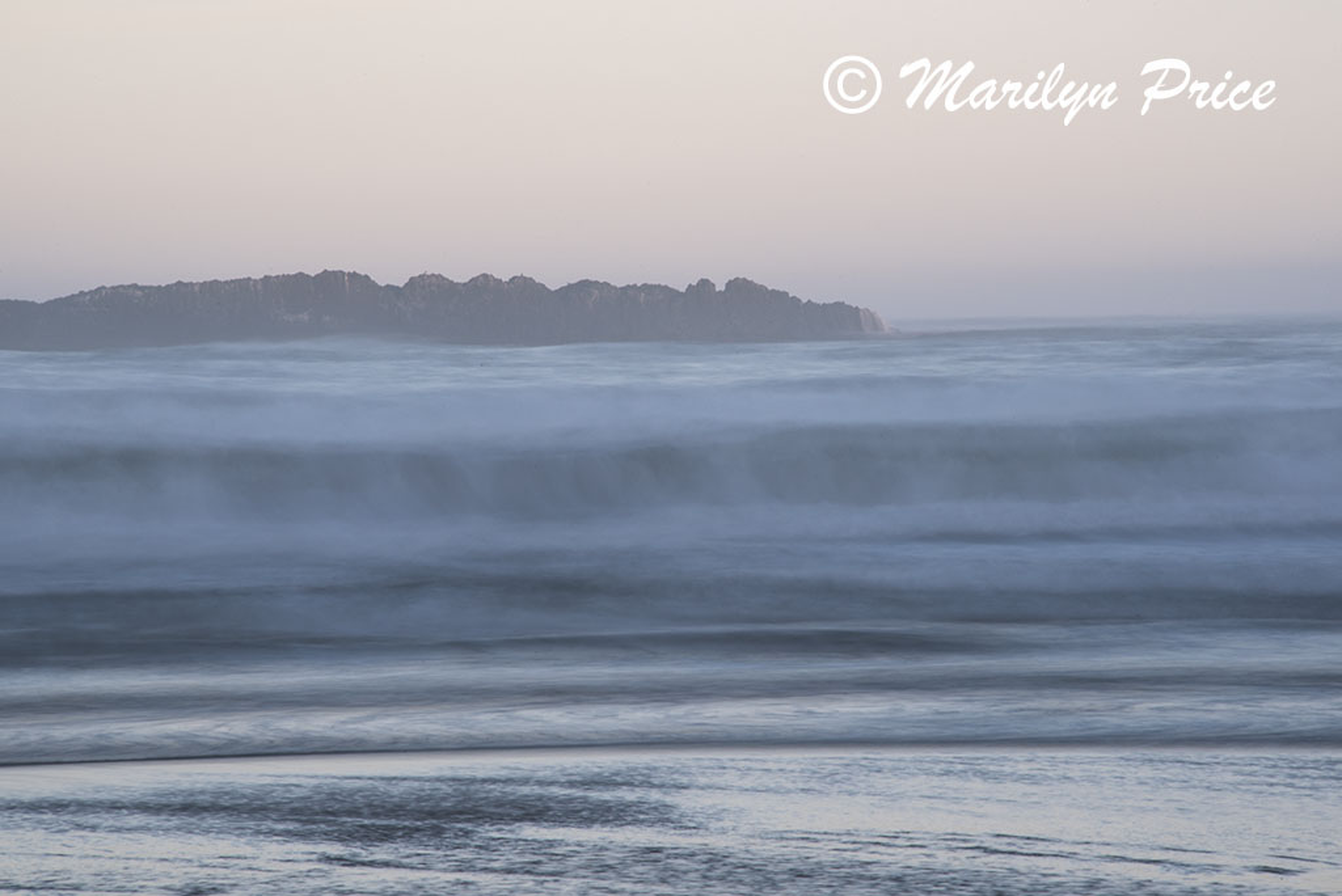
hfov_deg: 6.9
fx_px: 11189
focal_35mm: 300
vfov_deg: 4.6
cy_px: 448
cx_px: 671
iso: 100
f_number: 38
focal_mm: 300
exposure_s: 4
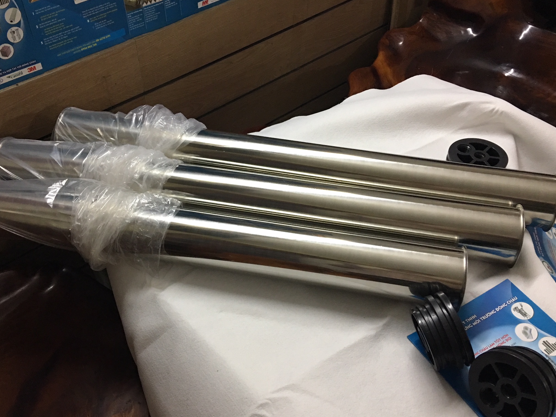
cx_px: 245
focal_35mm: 36
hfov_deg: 51.2
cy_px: 213
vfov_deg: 39.7
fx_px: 578
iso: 125
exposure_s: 1/17
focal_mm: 4.15
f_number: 2.2
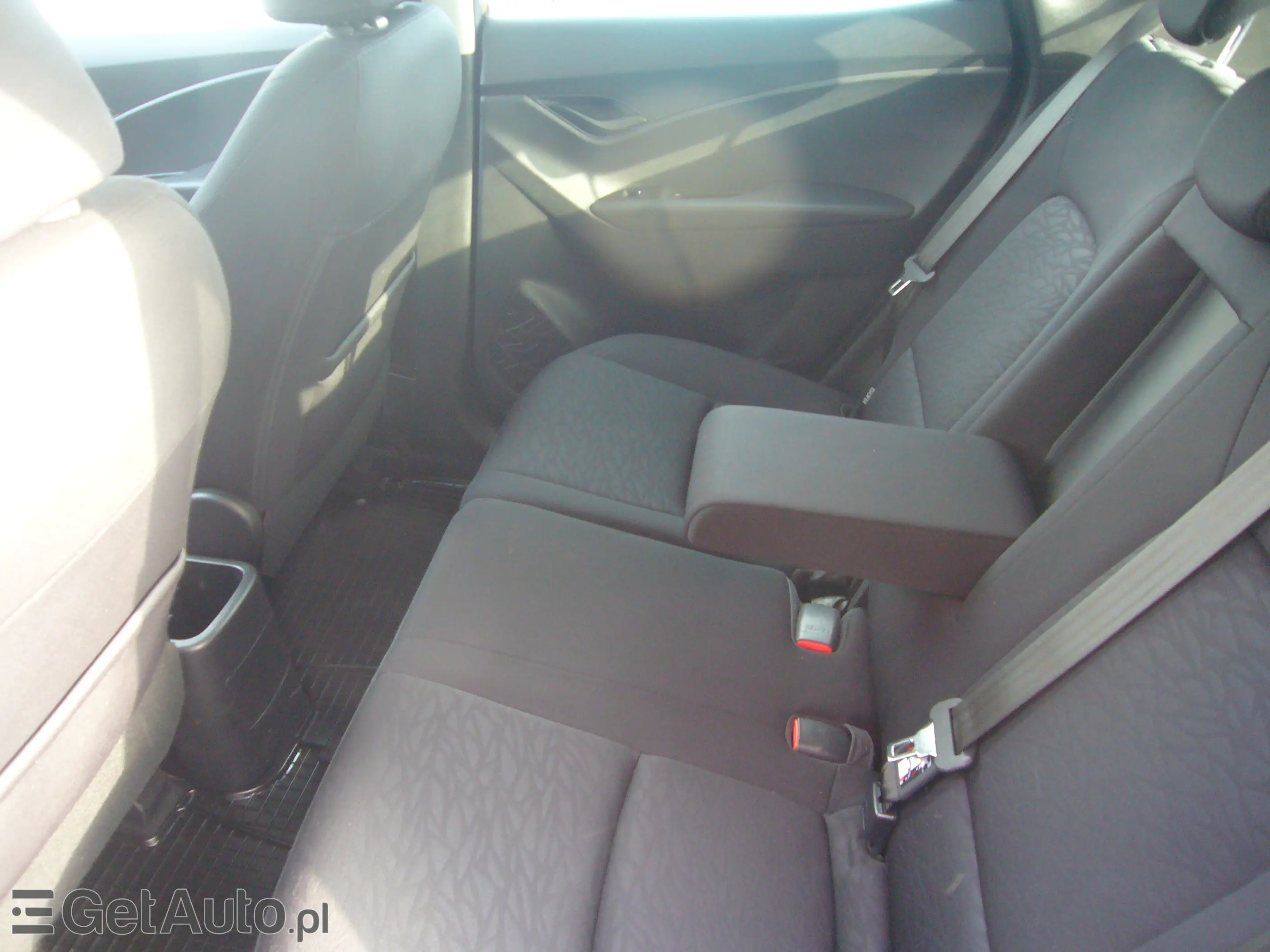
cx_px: 635
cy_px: 476
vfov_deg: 49.7
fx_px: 1027
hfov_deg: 63.4
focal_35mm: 28
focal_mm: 4.6
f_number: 2.8
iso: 200
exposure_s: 1/15
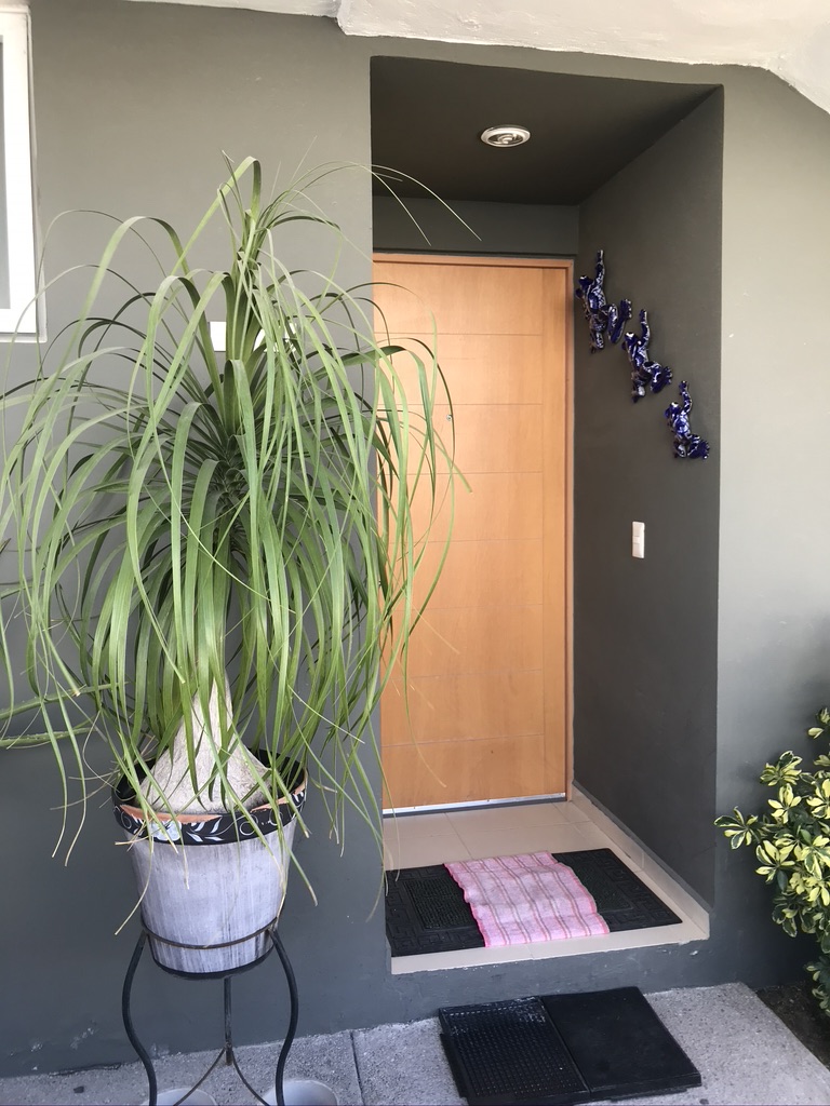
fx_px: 895
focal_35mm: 28
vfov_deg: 63.4
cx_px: 415
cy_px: 553
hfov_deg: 49.7
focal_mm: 3.99
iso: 25
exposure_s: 1/120
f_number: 1.8
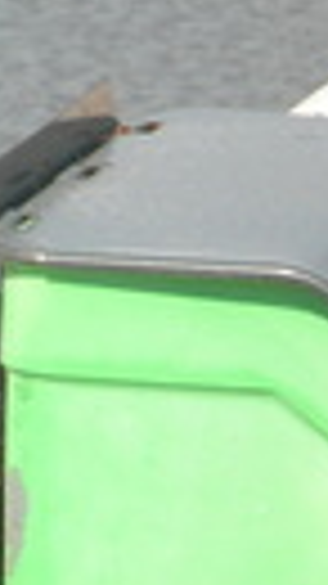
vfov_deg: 3.6
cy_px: -459
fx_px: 9351
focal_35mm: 604
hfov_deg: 2.0
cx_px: -1056
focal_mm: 23.4
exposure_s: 1/91.3
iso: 50
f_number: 8.2
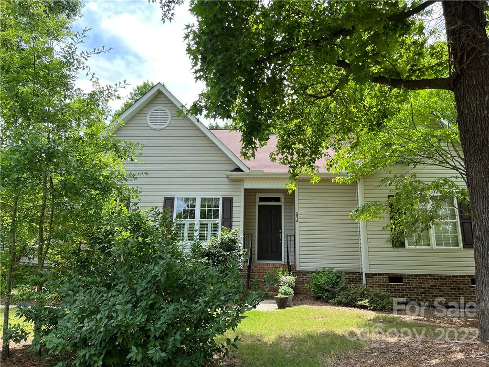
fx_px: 367
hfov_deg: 67.3
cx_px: 244
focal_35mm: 26
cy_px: 184
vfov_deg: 53.1
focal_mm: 5.7
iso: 50
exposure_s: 1/1112
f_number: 1.5
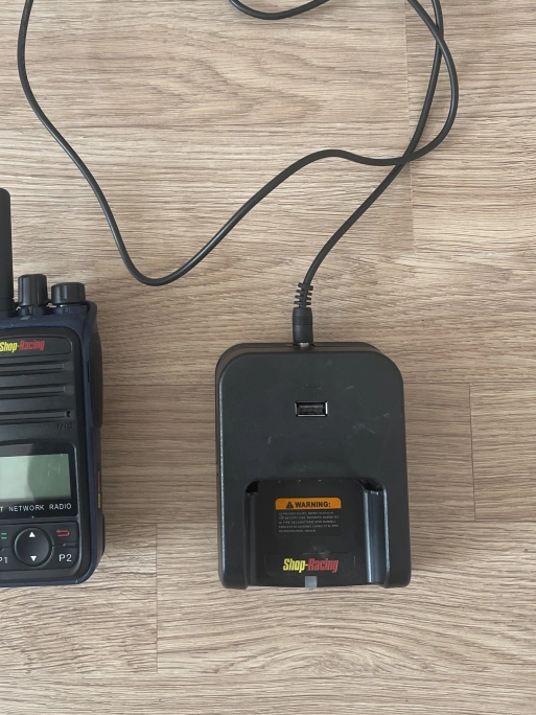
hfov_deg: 36.6
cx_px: 199
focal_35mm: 39
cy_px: 226
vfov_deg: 46.9
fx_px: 805
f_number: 1.6
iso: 125
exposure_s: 1/106
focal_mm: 5.1
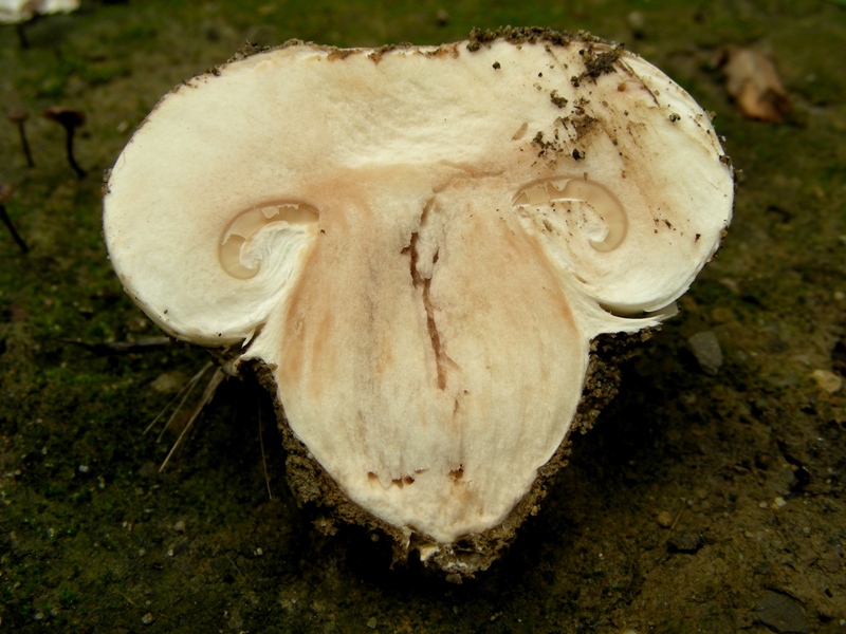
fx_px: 929
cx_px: 423
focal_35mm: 38
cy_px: 317
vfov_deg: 37.7
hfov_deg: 49.0
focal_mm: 6.3
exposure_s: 1/165
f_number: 4
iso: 50
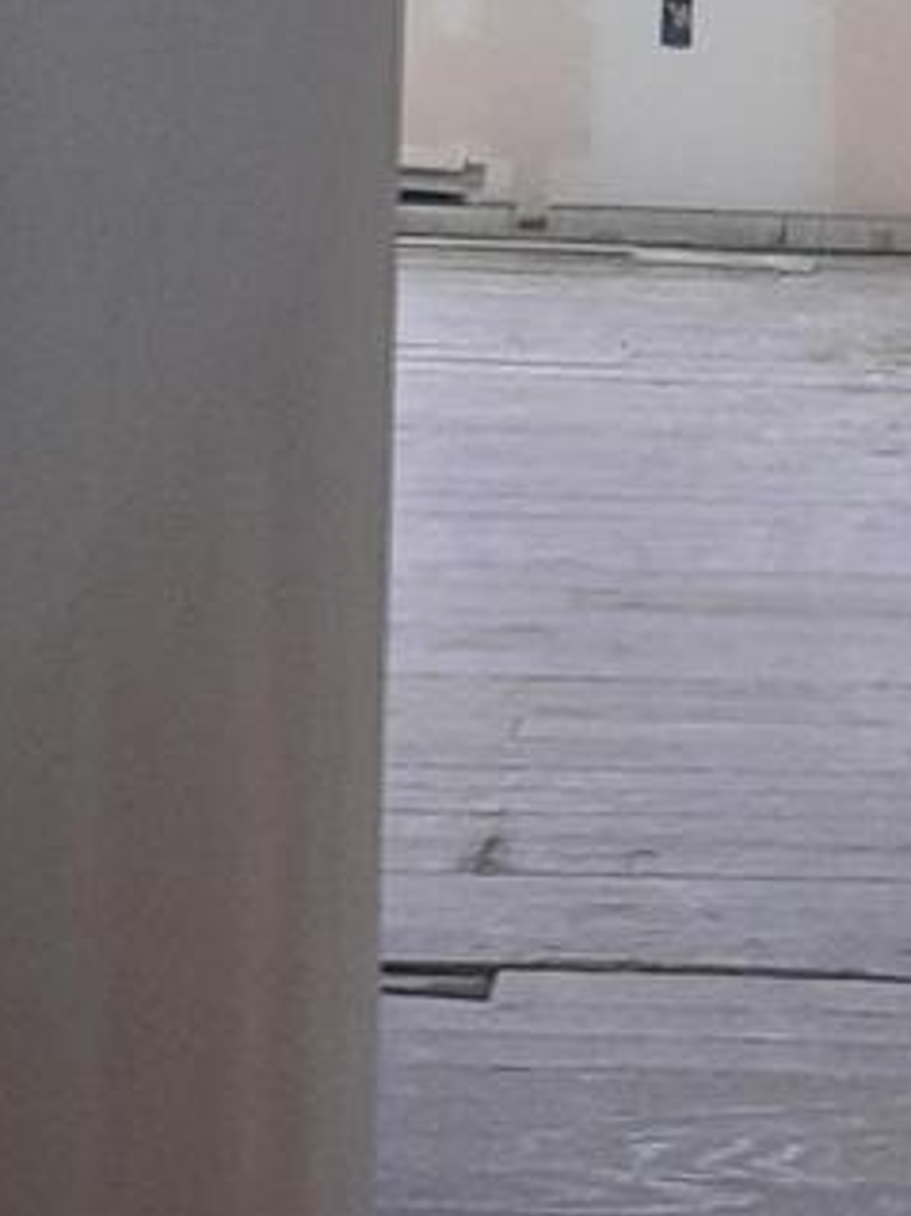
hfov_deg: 11.4
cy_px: 145
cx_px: 438
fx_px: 4565
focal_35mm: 130
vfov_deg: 15.0
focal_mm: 4
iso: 400
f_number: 1.8
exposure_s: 1/60
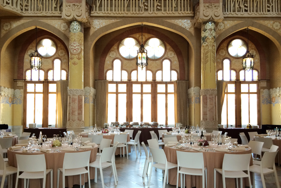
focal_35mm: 32
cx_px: 139
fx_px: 250
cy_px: 105
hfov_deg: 58.7
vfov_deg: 41.1
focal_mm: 4.12
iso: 40
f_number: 2.2
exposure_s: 1/40
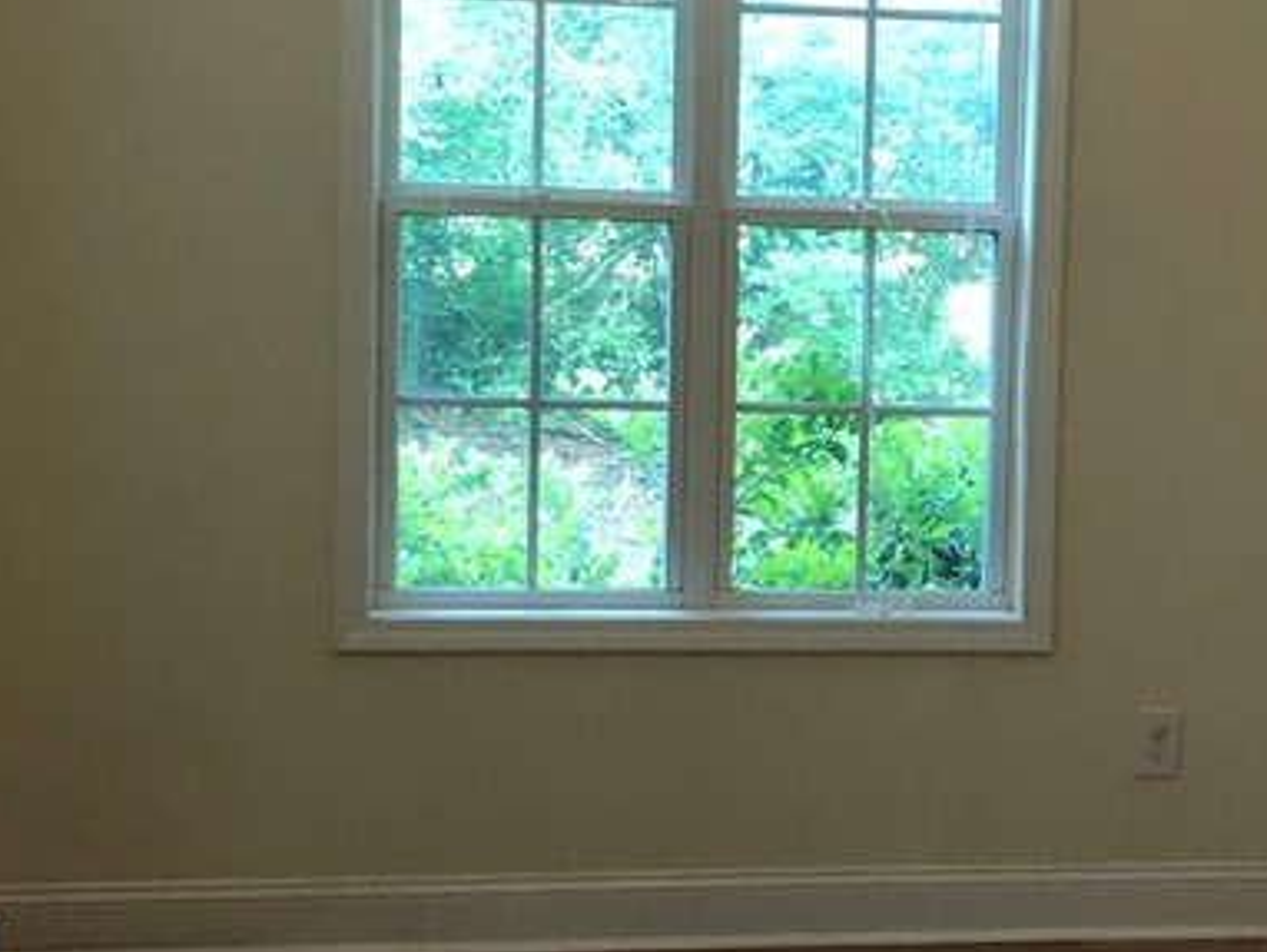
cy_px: 474
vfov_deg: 19.7
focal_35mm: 75
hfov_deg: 25.7
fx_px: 2747
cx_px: 922
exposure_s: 1/15
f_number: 1.8
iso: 40
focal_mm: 4
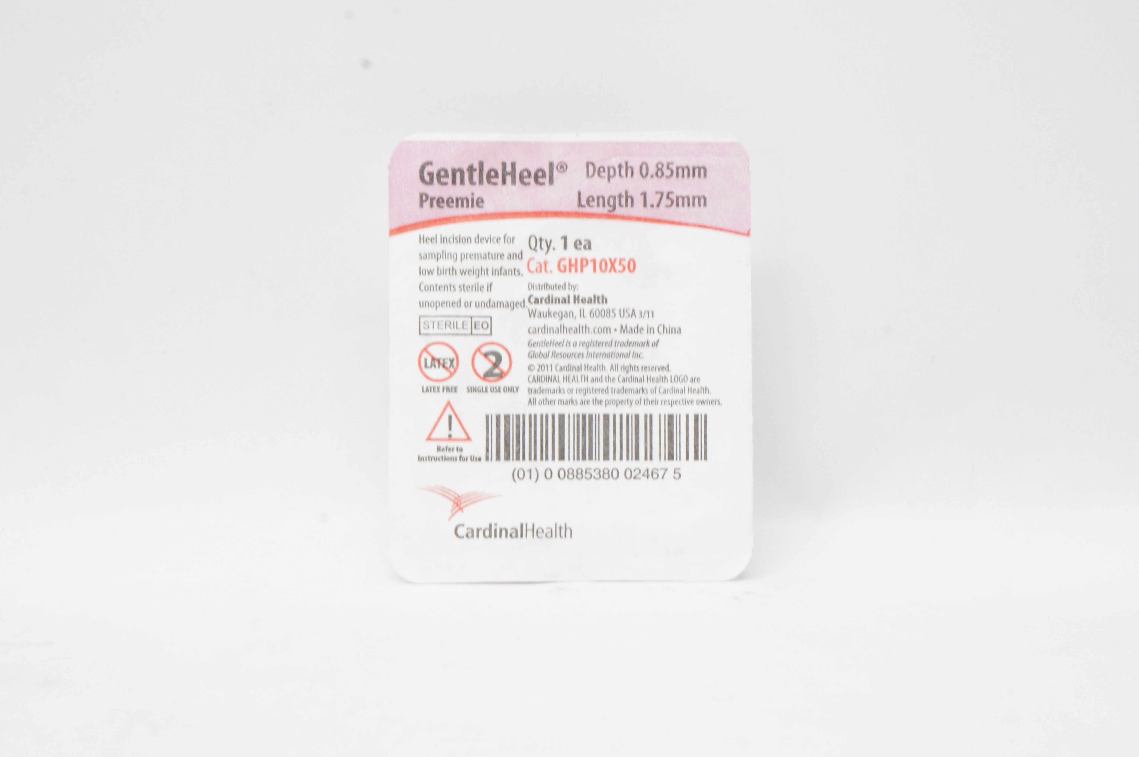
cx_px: 570
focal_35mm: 66
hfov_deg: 30.5
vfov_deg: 20.6
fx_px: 2086
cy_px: 378
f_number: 16
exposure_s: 1/20
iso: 1600
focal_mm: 44
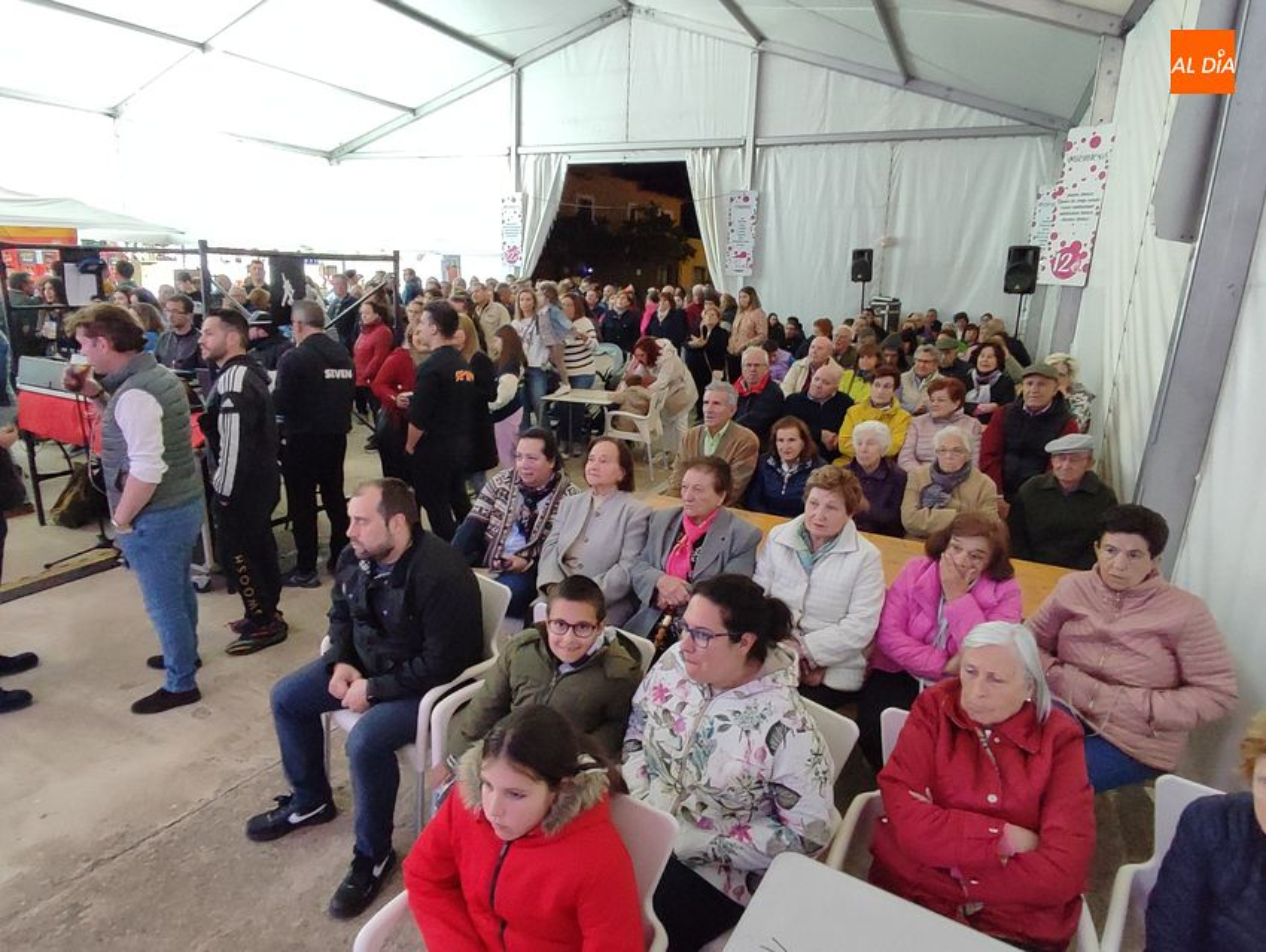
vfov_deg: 78.2
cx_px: 633
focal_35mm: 16
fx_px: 586
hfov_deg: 94.4
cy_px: 476
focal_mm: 1.65
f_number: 2.2
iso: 859
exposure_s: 1/17
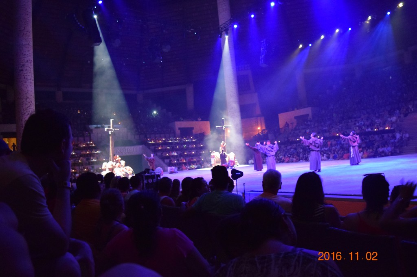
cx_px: 208
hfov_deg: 67.4
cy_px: 138
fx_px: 313
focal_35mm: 27
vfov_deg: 47.9
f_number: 3.5
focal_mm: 18
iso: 6400
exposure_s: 1/15
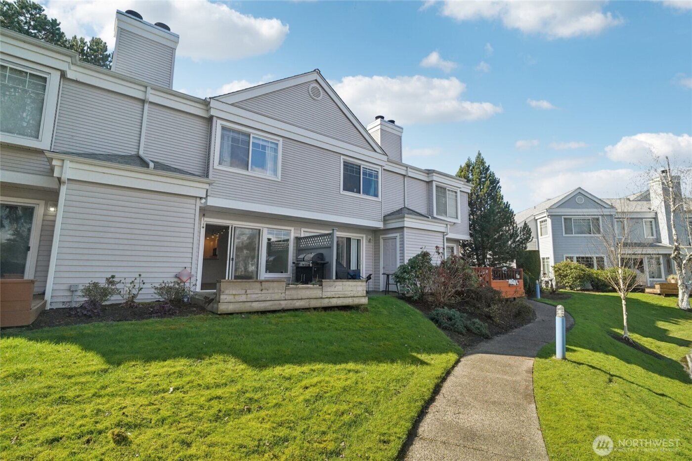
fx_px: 307
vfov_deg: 73.7
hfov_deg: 96.7
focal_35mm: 16
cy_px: 230
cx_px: 346
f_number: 8
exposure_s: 1/1000
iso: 1600
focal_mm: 16
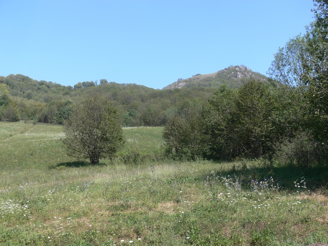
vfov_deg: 40.7
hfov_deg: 52.6
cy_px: 123
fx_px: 332
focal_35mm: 35
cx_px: 164
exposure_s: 1/125
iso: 80
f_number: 4
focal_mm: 7.4
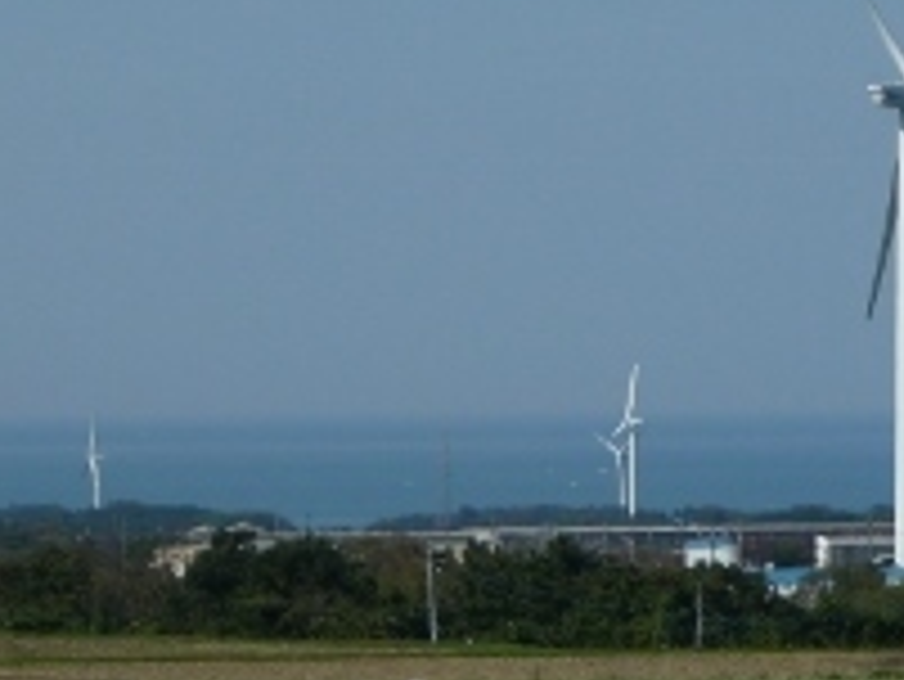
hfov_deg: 7.9
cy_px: 313
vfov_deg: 6.0
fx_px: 6507
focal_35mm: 249
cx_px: 819
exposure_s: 1/800
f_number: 5.1
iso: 100
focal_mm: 16.5
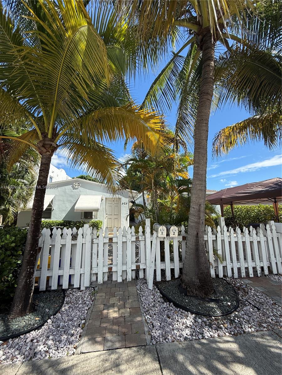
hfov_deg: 85.7
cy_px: 188
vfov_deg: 102.1
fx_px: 152
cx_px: 141
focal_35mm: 14
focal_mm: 2.22
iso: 64
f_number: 2.2
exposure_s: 1/1259
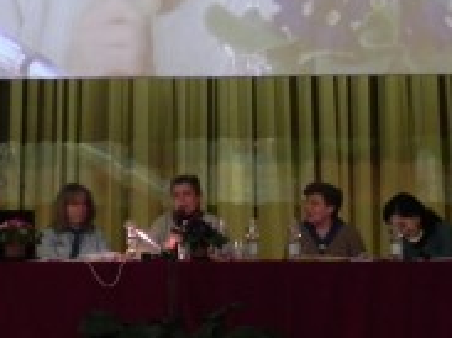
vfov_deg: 18.7
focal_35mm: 78
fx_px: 1018
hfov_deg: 24.9
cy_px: 62
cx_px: 143
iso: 400
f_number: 2.8
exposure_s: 1/21
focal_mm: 4.6
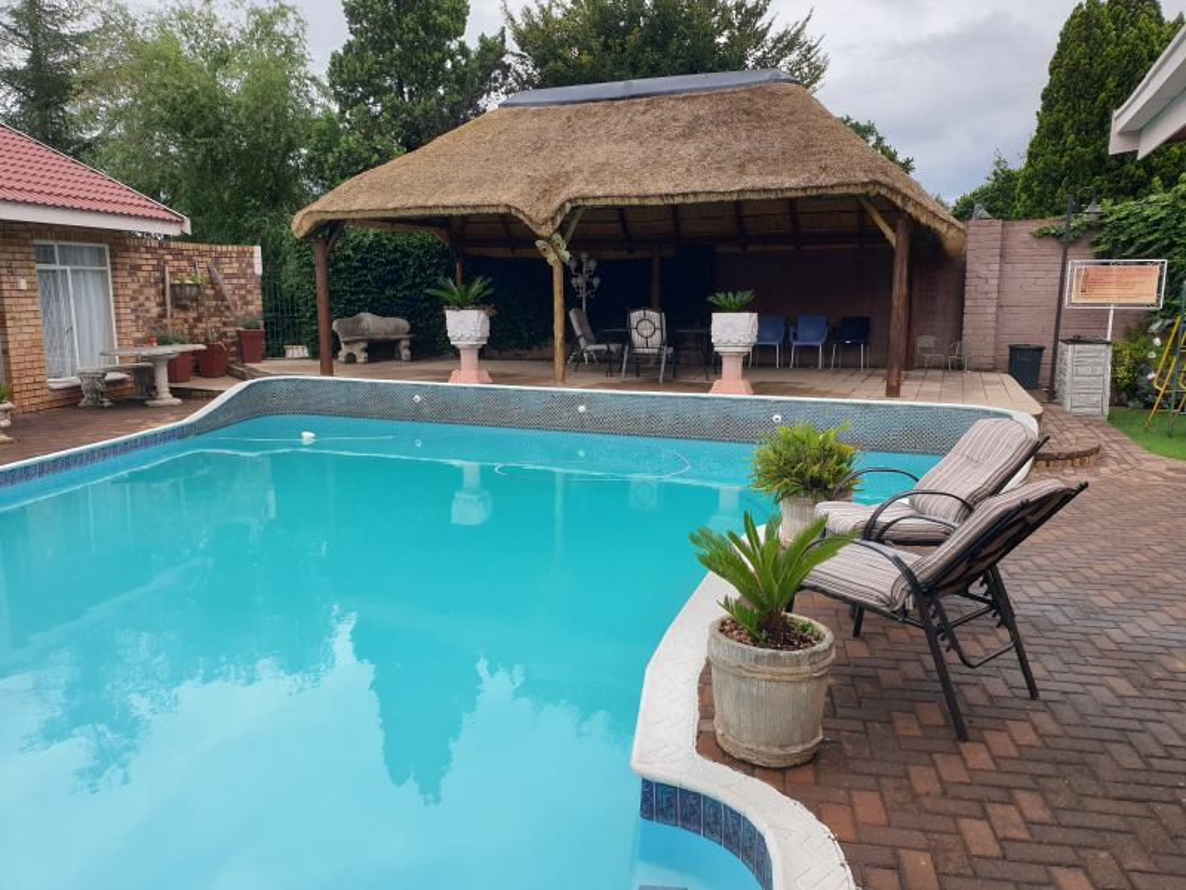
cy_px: 445
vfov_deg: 53.1
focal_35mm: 26
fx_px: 891
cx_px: 593
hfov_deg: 67.3
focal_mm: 4.3
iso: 50
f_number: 2.4
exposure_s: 1/316
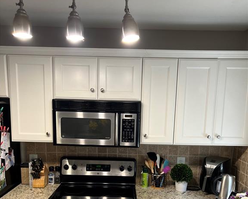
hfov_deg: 52.8
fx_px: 250
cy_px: 147
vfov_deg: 42.2
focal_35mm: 34
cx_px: 124
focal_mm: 5.7
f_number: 1.5
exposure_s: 1/60
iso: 80
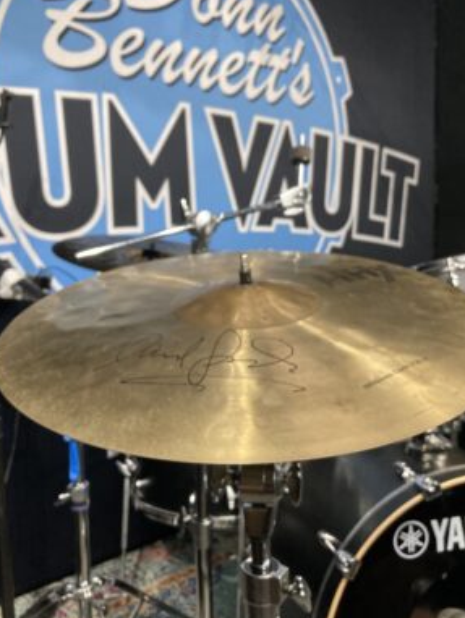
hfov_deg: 43.0
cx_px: 237
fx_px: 590
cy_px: 296
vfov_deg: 55.3
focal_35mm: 33
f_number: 1.8
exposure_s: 1/60
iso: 250
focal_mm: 3.99
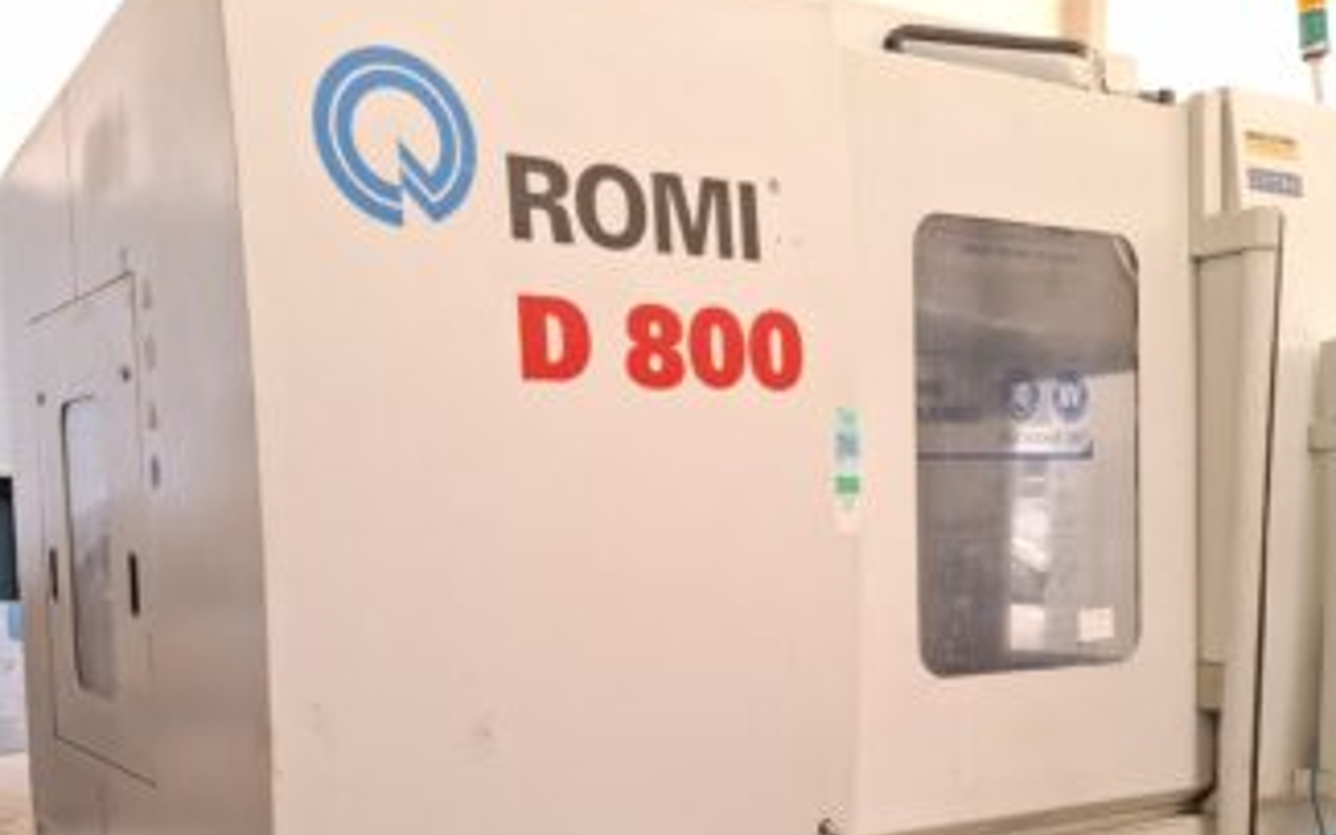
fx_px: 1456
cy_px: 703
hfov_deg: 49.1
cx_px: 561
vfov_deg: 30.9
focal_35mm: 40
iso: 250
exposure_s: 1/60
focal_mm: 5.54
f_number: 1.8
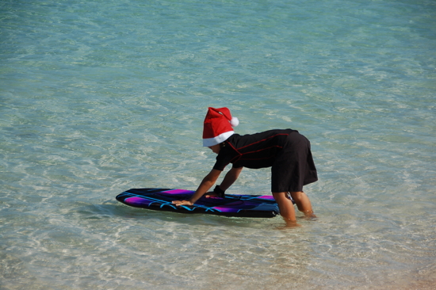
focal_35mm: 138
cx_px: 218
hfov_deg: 14.9
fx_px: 1670
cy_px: 145
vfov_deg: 9.9
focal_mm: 92
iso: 200
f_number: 5.6
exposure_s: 1/1600
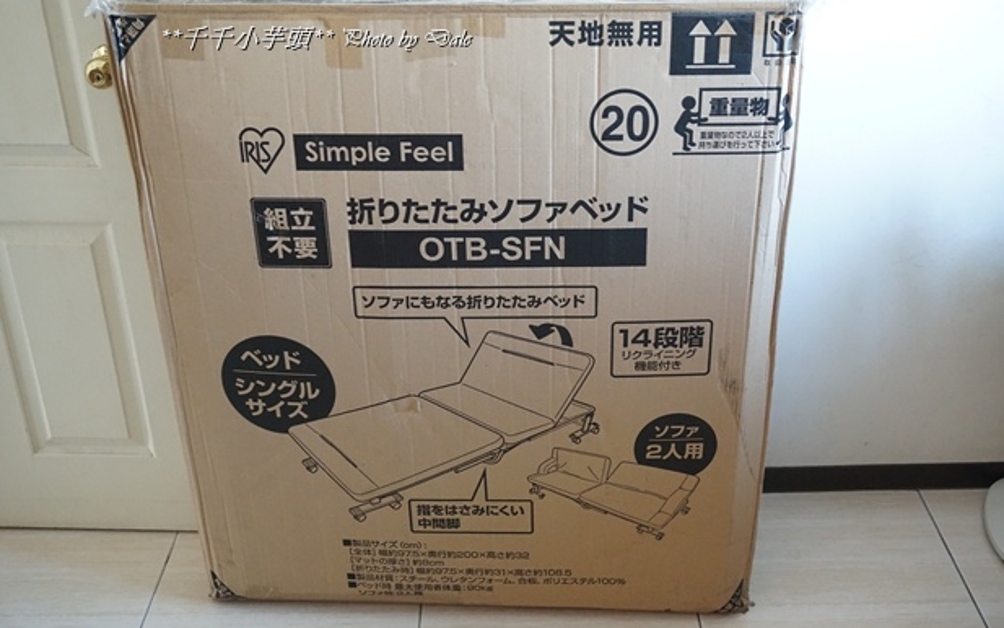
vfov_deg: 29.9
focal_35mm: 43
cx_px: 503
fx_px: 1177
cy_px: 308
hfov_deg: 46.2
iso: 3200
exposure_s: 1/20
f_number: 6.3
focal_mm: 28
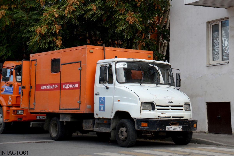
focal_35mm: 78
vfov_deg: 17.5
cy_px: 78
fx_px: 507
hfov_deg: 26.0
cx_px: 117
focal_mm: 52
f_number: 4.8
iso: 400
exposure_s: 1/1250
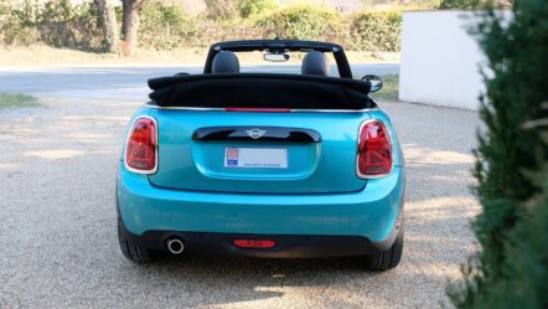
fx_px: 465
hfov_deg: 61.0
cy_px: 141
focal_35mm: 32
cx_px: 273
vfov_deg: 36.7
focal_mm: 20
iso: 400
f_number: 5.6
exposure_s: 1/85
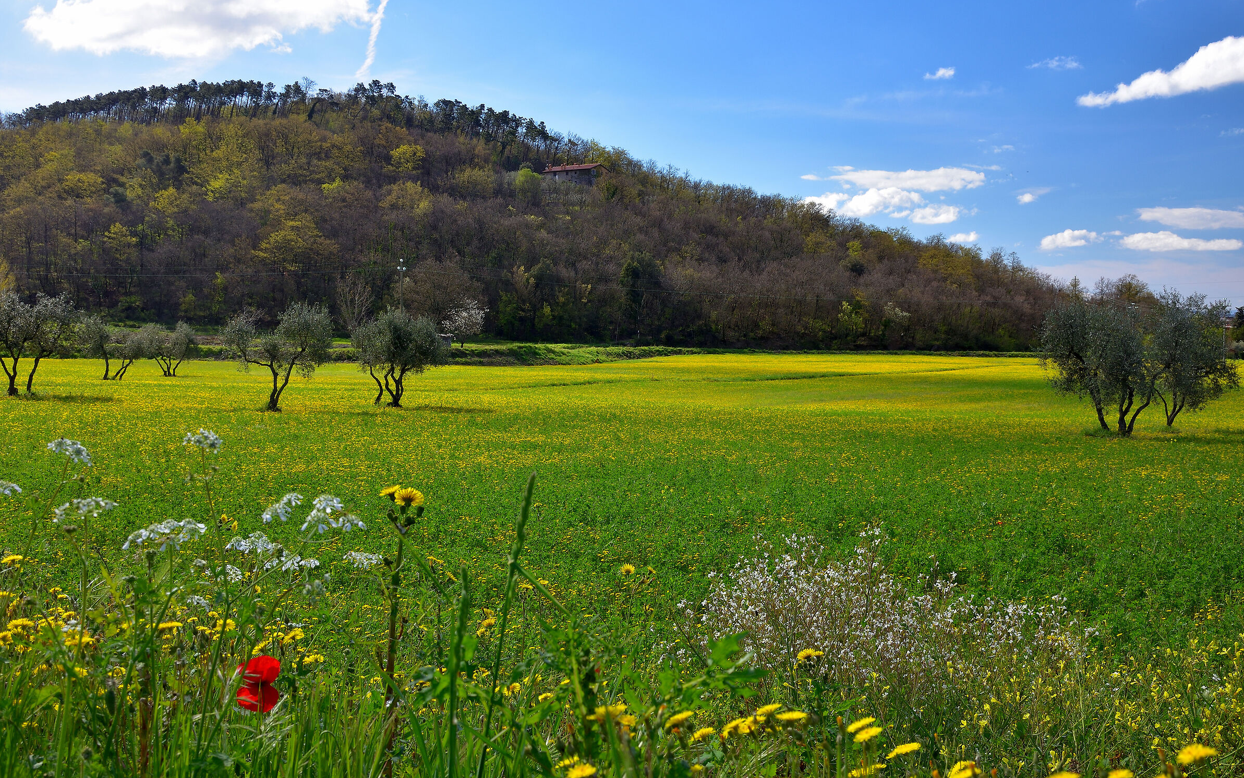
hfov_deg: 49.3
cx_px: 625
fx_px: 1356
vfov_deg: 32.0
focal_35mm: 40
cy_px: 370
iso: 100
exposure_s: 1/50
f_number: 10
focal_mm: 26
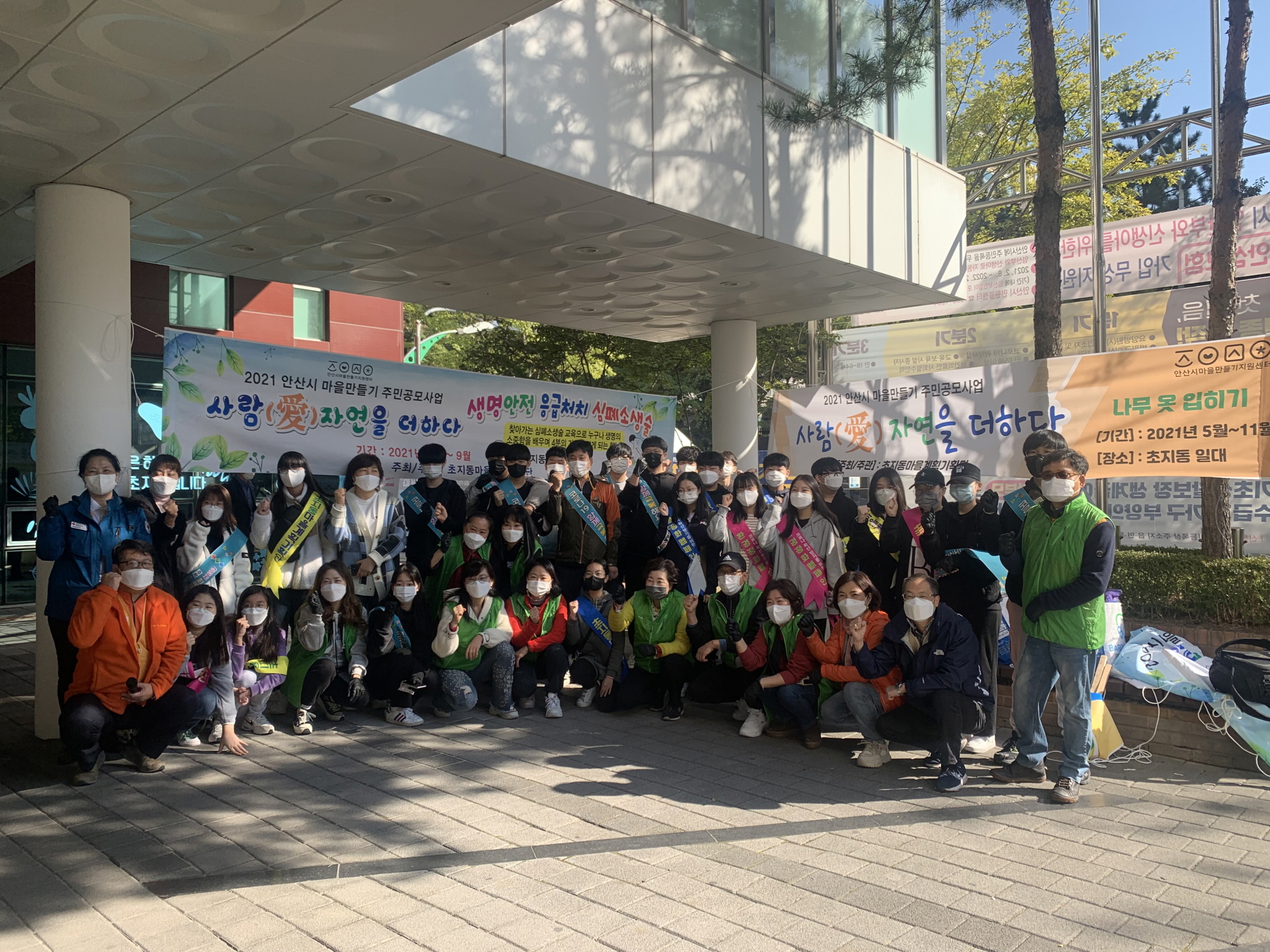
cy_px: 476
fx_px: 954
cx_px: 635
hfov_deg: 67.3
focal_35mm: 26
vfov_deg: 53.1
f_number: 1.8
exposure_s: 1/936
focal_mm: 4.25
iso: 25
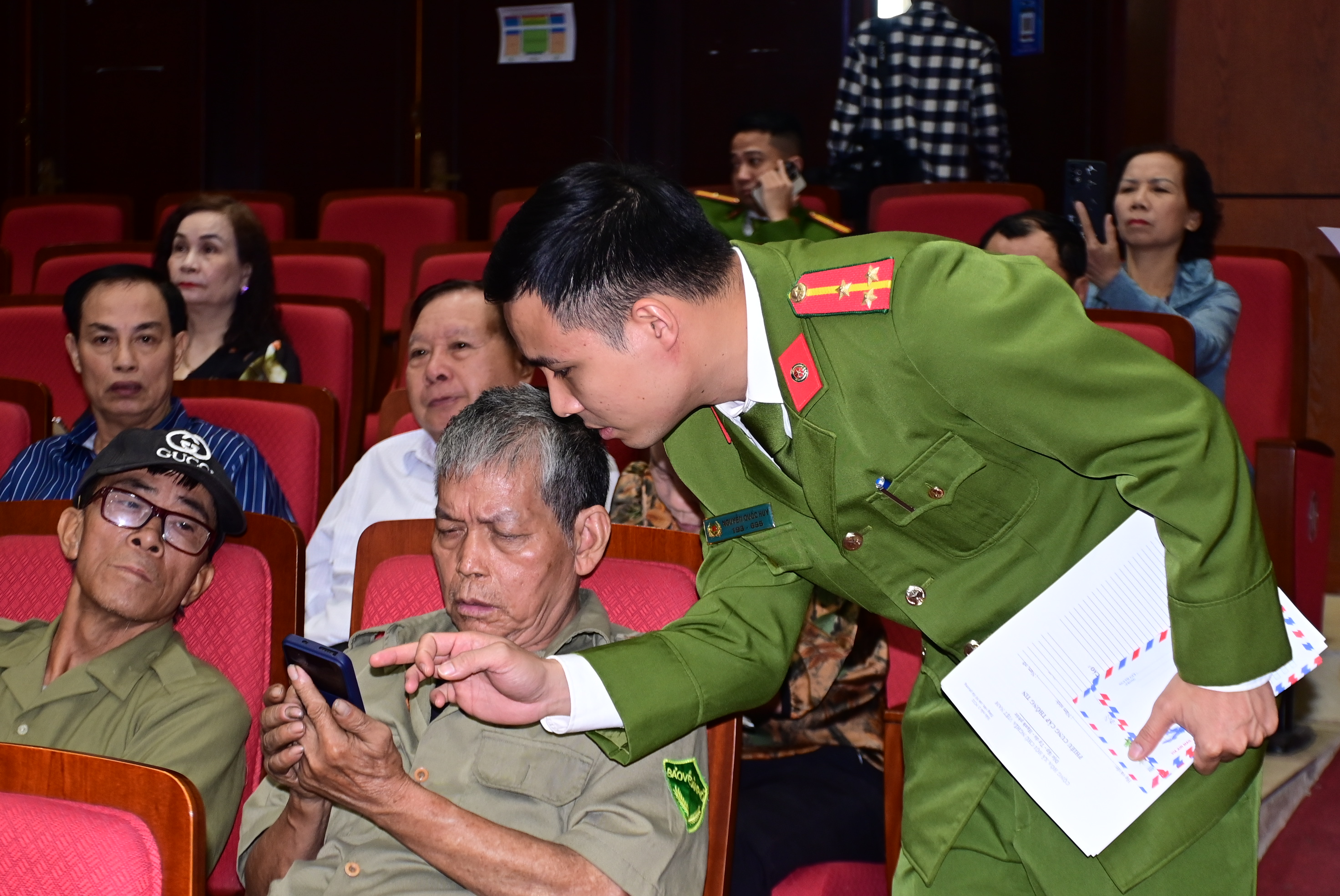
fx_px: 2682
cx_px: 670
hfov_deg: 28.1
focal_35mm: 72
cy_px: 448
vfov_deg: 19.0
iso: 1000
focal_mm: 48
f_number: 4.5
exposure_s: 1/200
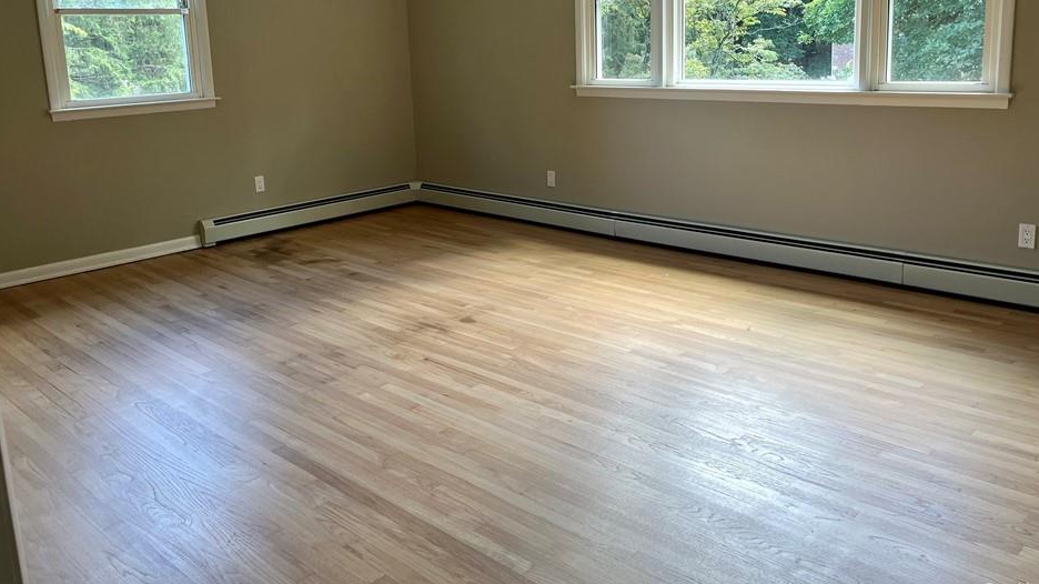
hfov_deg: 62.6
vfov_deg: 37.2
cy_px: 178
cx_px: 527
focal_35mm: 31
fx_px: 854
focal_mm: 5.1
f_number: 1.6
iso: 80
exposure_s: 1/120
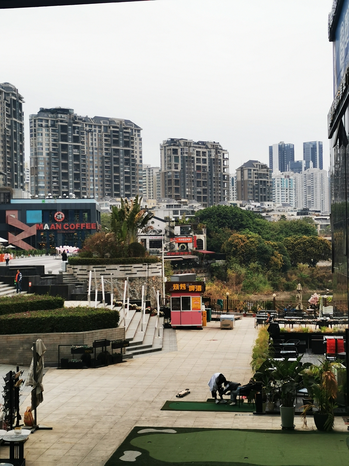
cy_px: 233
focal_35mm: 57
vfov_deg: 33.8
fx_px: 766
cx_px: 174
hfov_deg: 25.7
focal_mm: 5.58
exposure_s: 1/529
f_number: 1.8
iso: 50
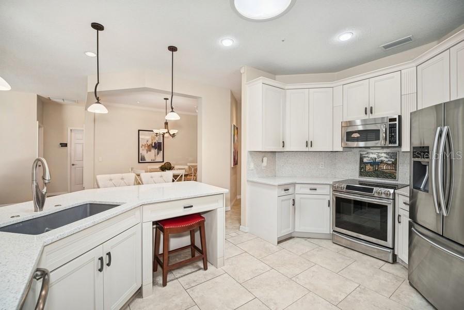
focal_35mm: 15
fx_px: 193
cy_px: 155
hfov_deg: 100.4
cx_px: 232
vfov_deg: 77.4
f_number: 8
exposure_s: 1/6
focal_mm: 15
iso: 200
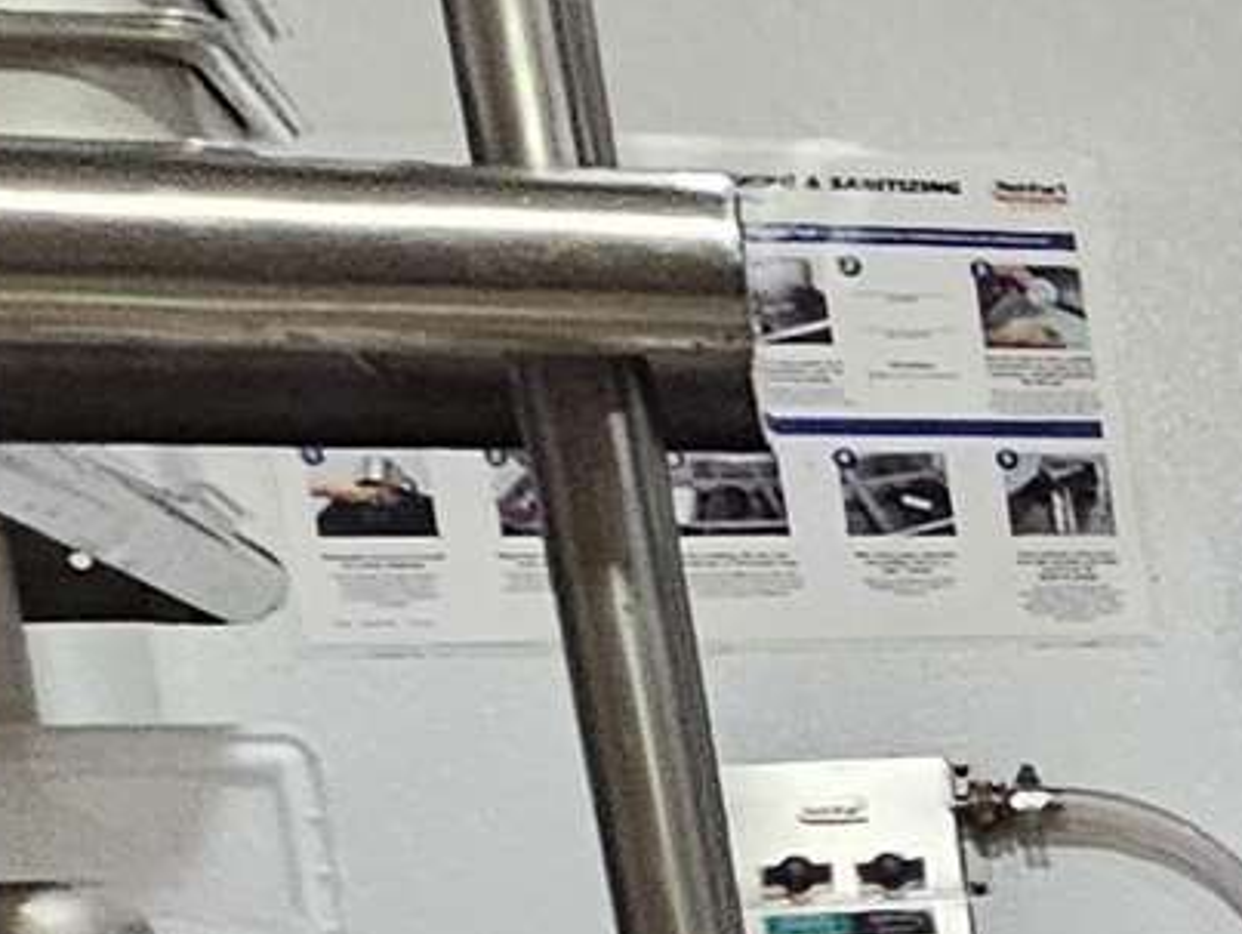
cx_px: 3211
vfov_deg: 13.8
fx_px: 3555
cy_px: 1523
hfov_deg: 13.1
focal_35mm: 99
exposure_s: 1/60
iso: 320
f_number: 2.2
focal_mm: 2.2
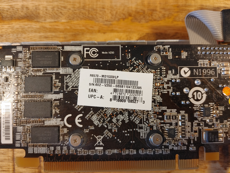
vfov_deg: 53.1
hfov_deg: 67.3
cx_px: 115
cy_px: 86
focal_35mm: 26
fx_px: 173
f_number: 1.8
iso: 200
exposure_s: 1/100
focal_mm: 4.81
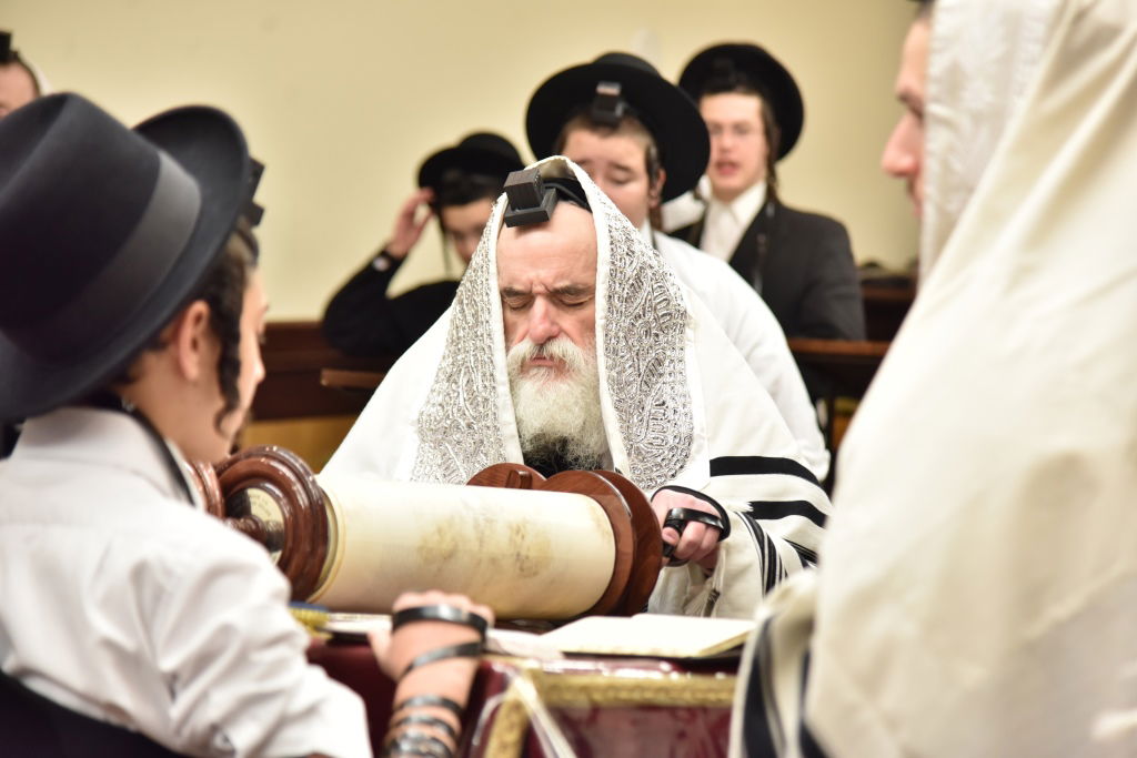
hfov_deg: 19.5
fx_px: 3316
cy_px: 379
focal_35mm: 105
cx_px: 568
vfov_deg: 13.0
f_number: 4
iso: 1600
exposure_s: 1/160
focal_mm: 105
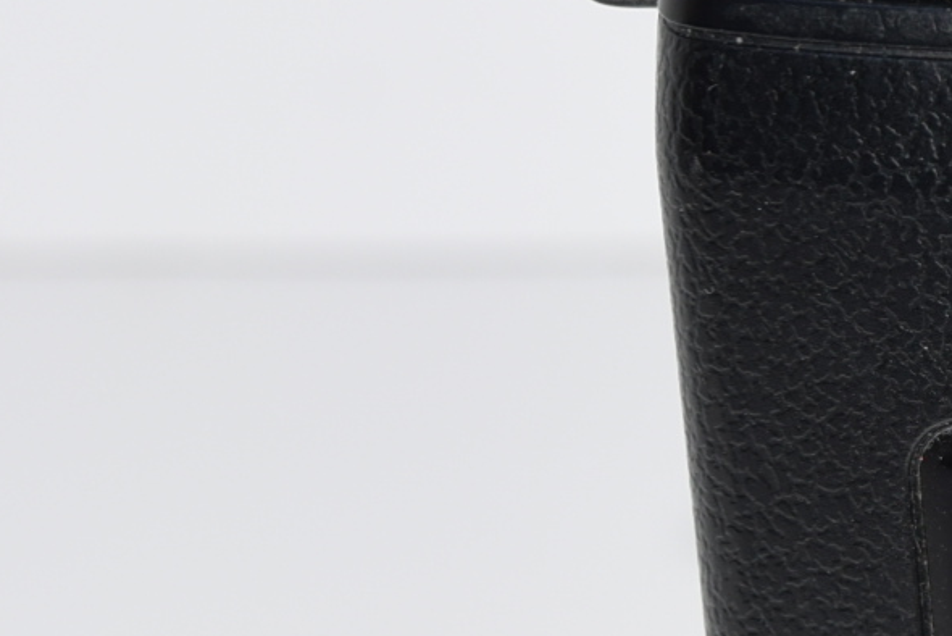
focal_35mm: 221
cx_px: 2135
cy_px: 415
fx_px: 5835
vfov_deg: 6.2
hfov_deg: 8.6
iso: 100
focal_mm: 29
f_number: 8
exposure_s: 1/60
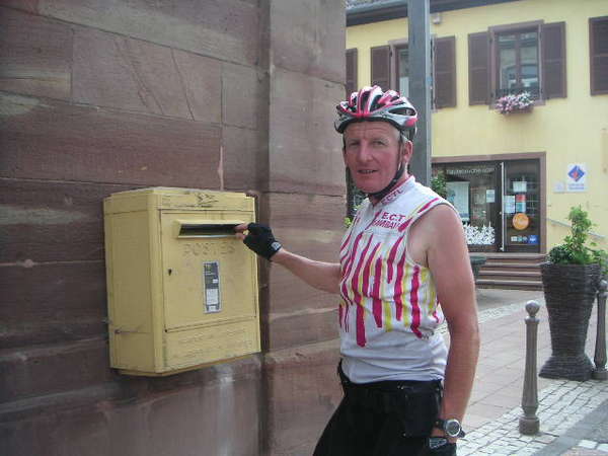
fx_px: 667
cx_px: 304
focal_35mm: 38
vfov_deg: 37.7
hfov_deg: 49.0
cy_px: 228
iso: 50
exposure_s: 1/60
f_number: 2.8
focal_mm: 6
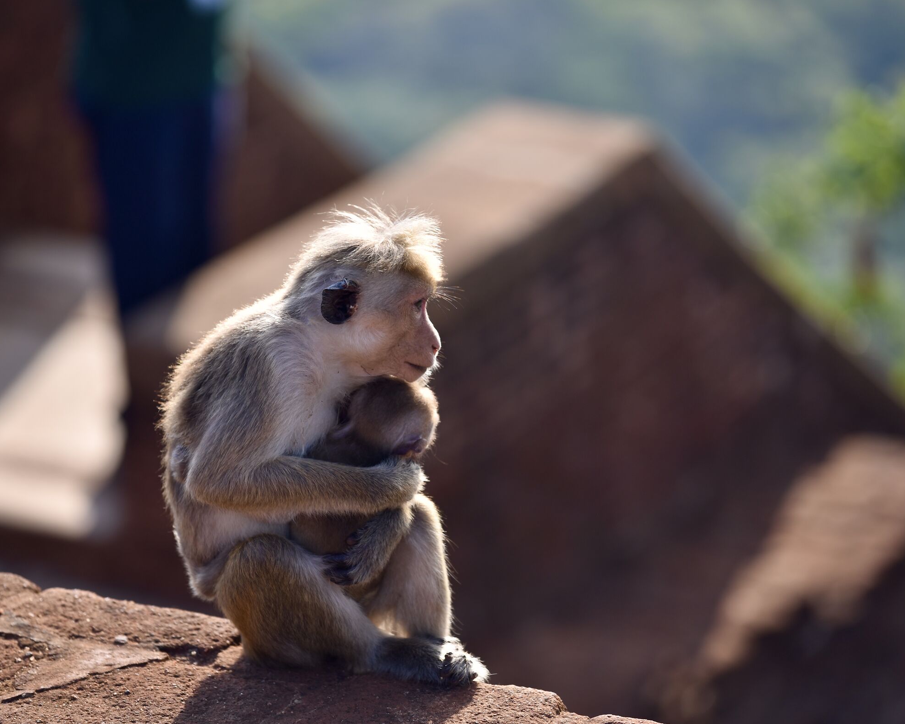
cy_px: 367
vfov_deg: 9.3
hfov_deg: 11.6
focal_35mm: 166
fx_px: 4447
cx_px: 433
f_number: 4
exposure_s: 1/160
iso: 100
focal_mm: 145
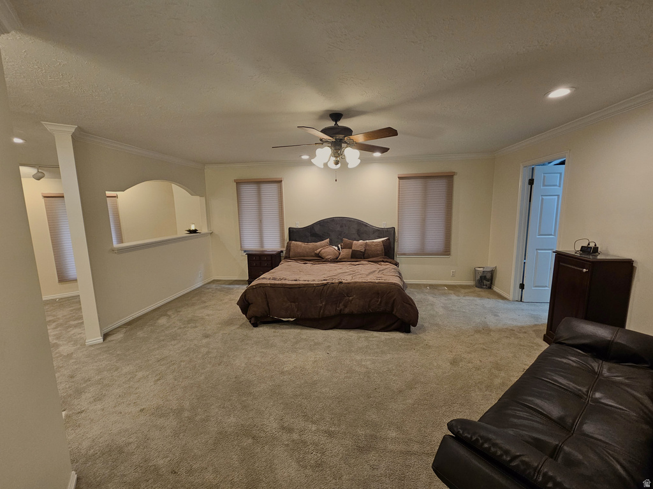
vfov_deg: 89.9
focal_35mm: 13
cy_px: 244
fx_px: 245
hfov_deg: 106.2
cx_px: 326
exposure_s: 1/60
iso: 250
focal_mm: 2.2
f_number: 2.2
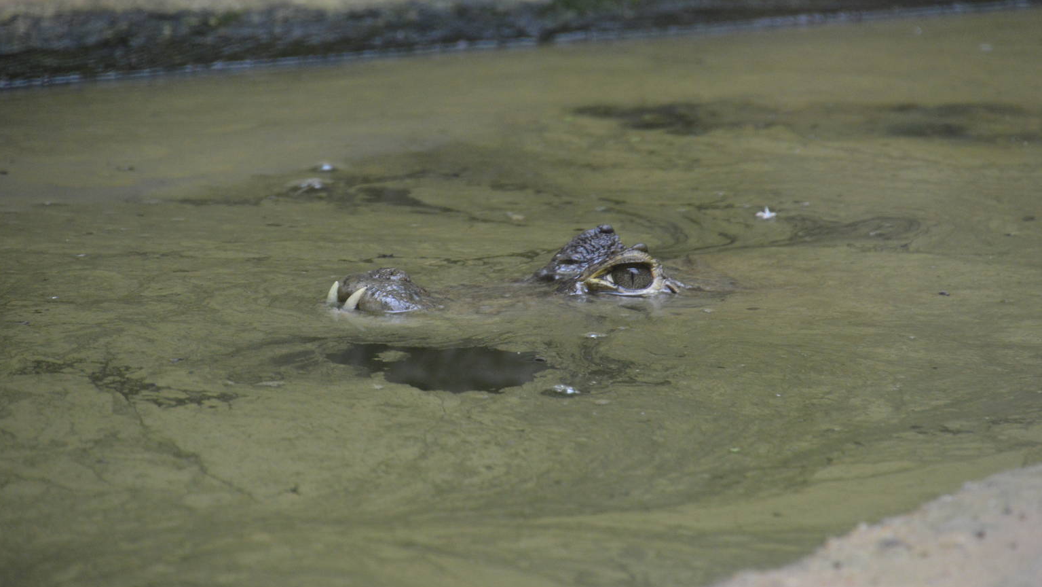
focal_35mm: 409
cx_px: 504
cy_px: 257
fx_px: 11302
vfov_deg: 3.0
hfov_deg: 5.3
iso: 1800
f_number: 6.3
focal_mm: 250
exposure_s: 1/125
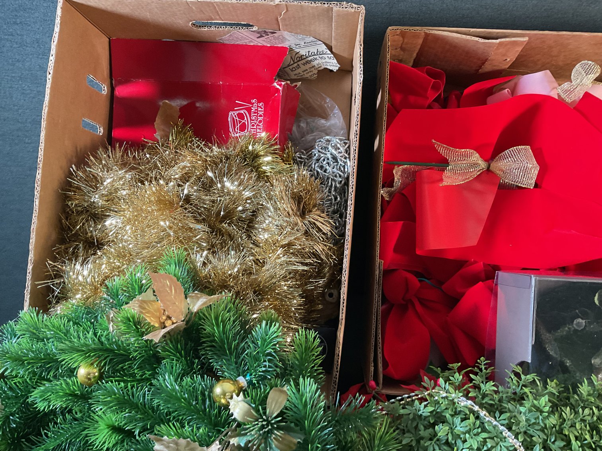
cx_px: 301
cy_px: 226
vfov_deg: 48.2
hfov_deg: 61.7
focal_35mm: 29
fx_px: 504
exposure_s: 1/60
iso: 250
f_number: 1.8
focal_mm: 3
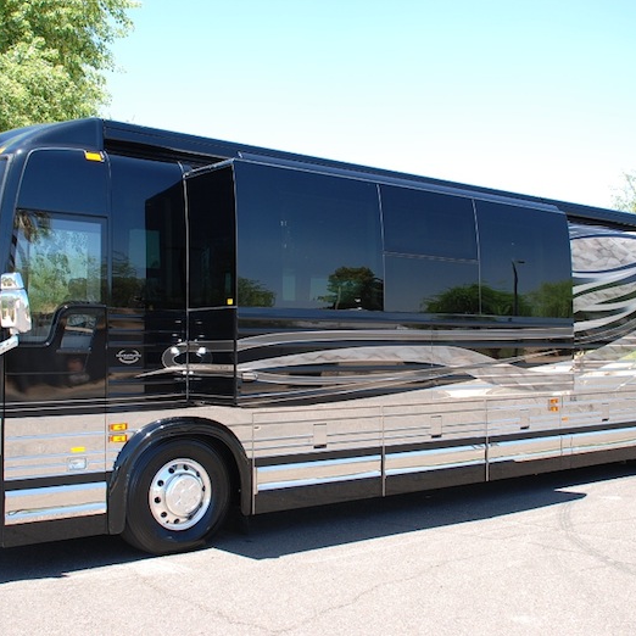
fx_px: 894
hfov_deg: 39.2
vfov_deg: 39.2
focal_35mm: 43
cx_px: 336
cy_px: 311
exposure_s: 1/160
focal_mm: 22
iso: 100
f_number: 3.8
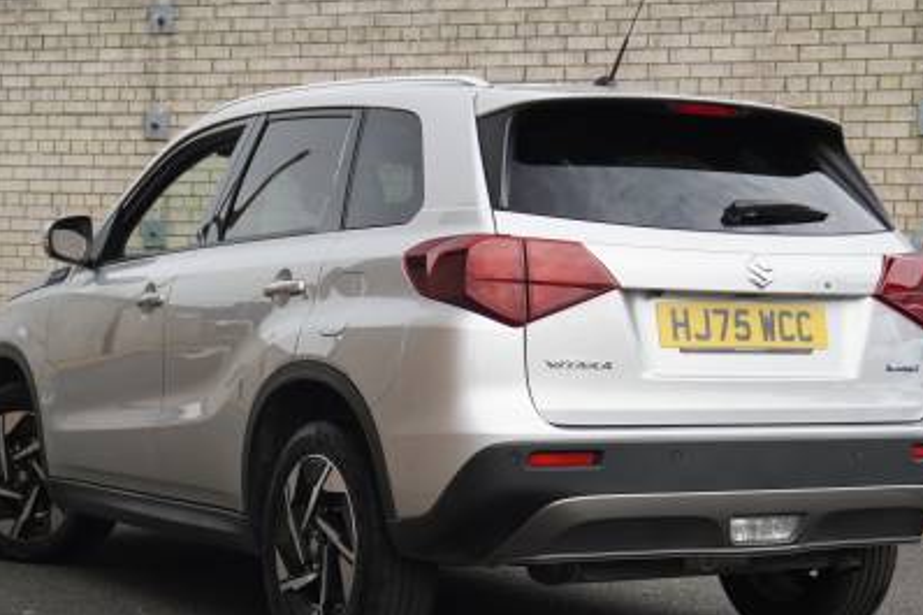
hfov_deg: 27.1
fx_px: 1917
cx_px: 475
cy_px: 334
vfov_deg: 18.2
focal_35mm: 75
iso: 100
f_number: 5
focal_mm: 31
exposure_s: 1/160
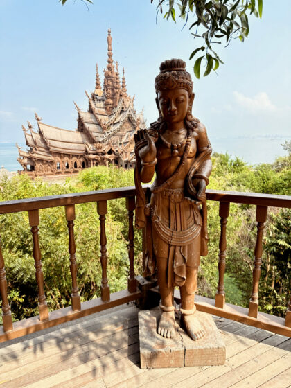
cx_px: 146
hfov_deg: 56.8
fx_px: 269
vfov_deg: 71.6
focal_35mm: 24
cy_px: 194
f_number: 1.78
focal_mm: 6.86
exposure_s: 1/1639
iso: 80
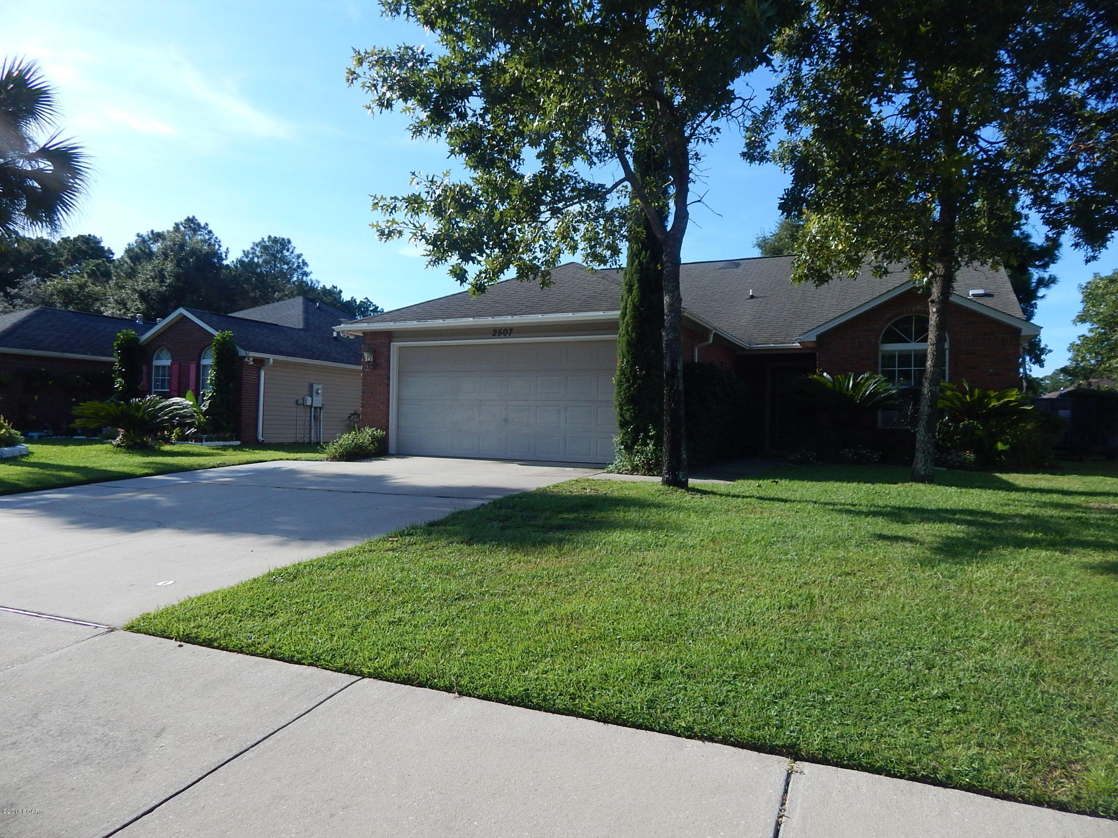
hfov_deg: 76.4
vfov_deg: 61.1
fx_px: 711
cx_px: 559
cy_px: 419
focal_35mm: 22
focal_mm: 4
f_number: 6
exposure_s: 1/400
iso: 125
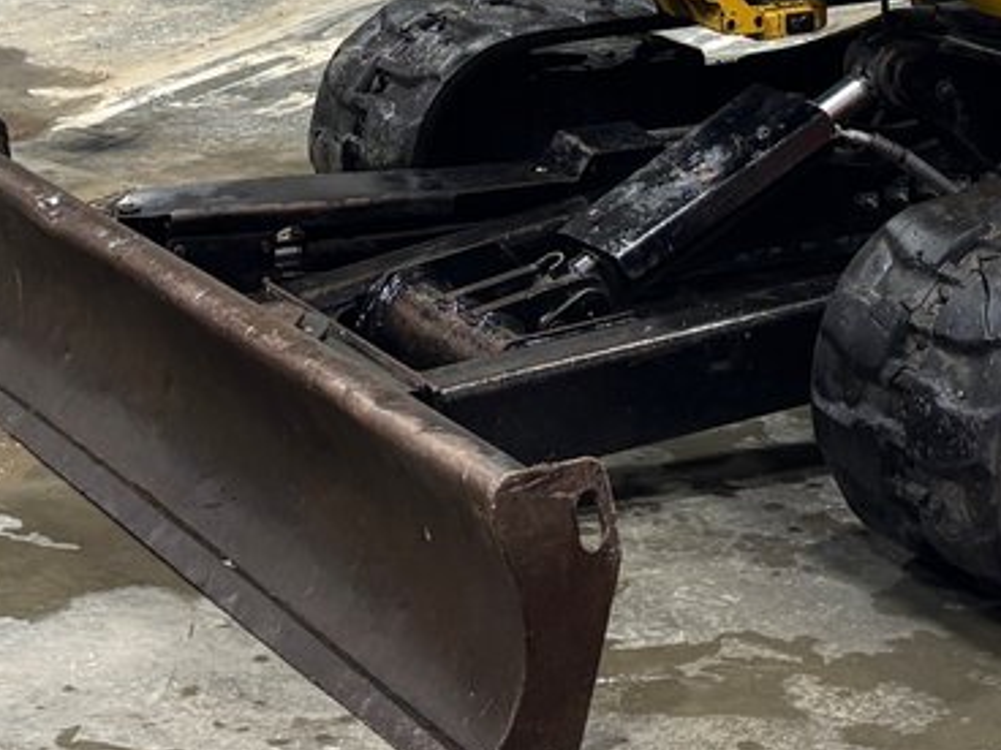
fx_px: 3094
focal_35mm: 107
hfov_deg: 18.4
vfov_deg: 12.8
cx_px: 469
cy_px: -523
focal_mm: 5.96
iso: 125
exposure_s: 1/60
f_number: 1.6
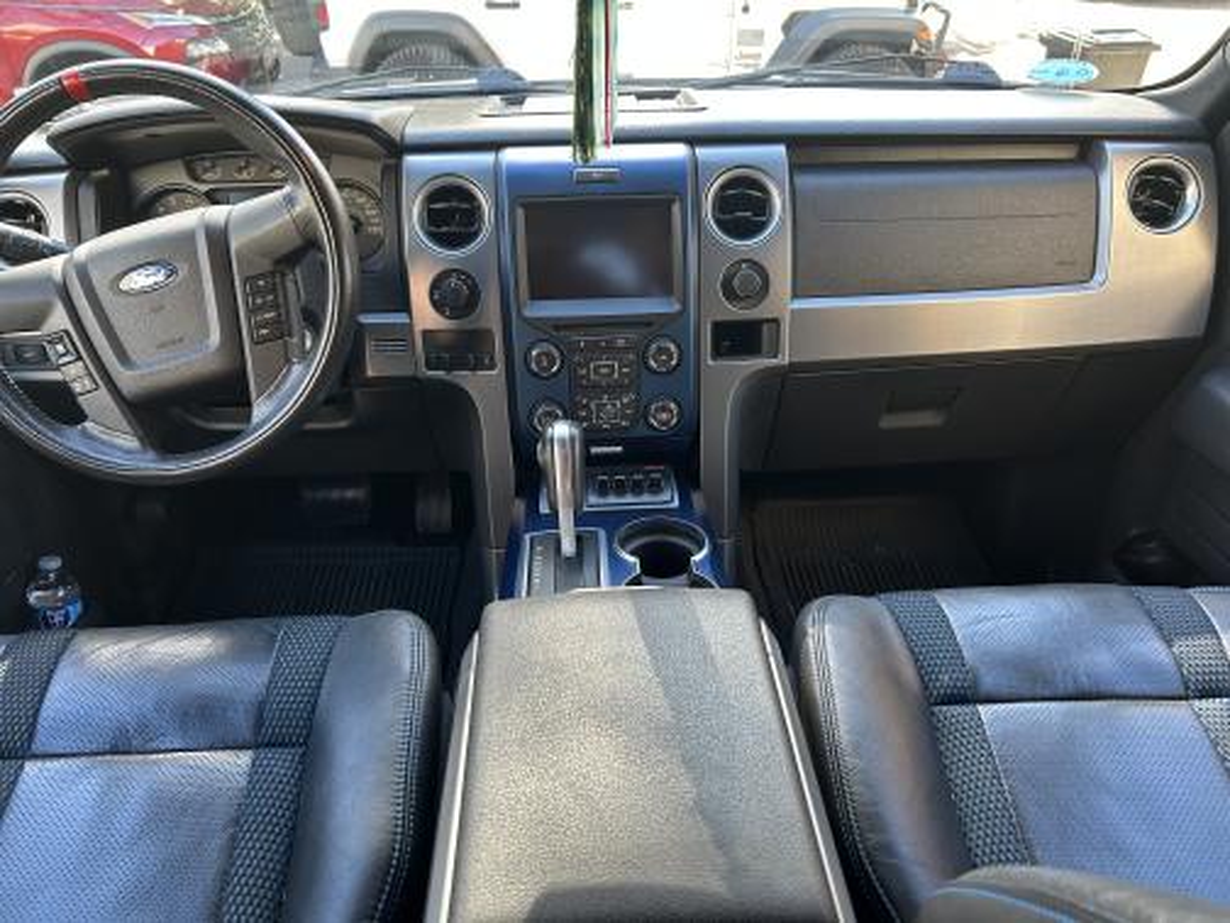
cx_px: 615
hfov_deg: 67.3
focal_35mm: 26
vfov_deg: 53.1
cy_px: 462
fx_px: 924
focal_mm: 5.7
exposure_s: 1/121
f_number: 1.5
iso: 100
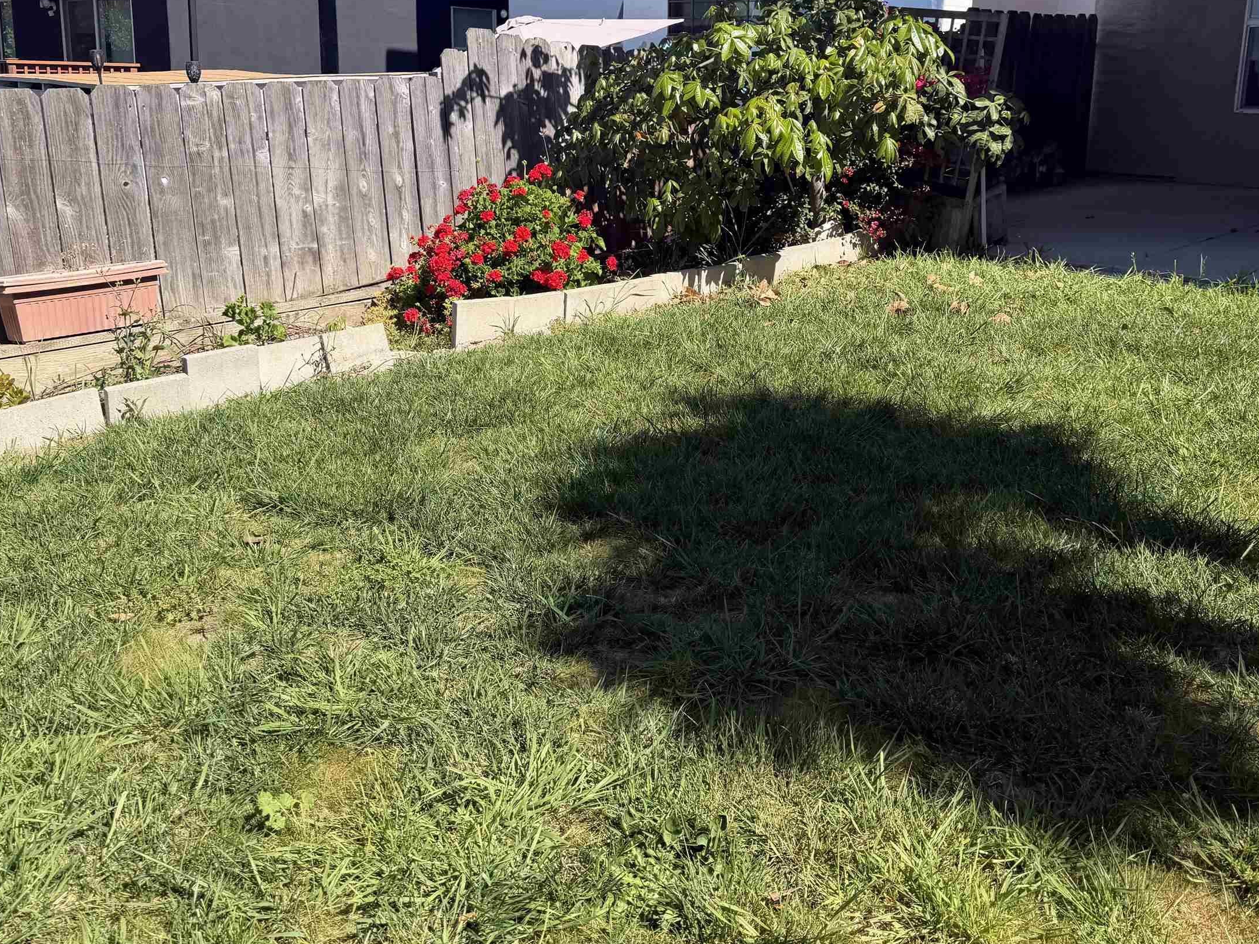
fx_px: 1237
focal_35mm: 34
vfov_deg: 41.5
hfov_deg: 53.9
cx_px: 690
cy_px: 354
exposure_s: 1/3584
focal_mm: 6.76
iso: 80
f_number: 1.78
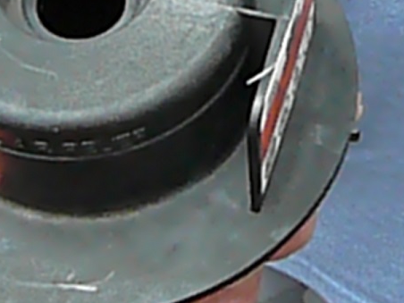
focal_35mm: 119
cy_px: 13
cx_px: 391
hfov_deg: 16.3
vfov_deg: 12.3
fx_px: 1389
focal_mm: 5.2
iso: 800
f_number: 5
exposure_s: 1/400
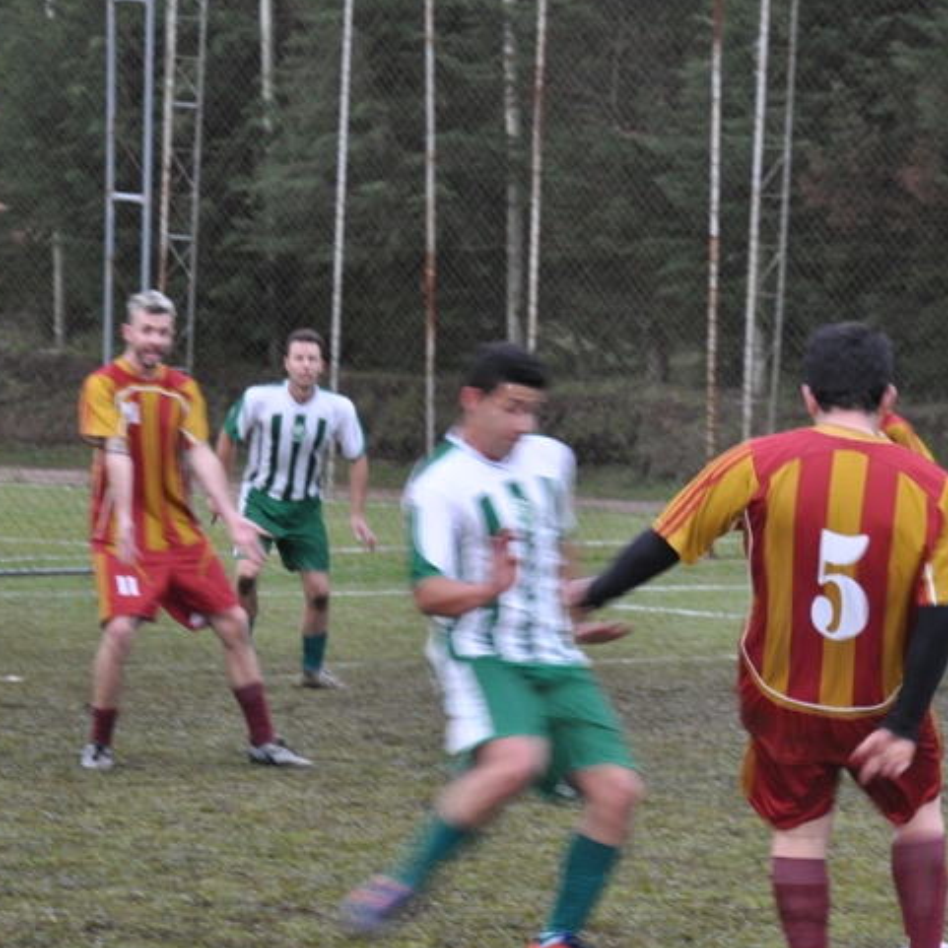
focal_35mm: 168
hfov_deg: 10.4
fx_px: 5205
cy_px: 583
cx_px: 792
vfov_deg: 10.4
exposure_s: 1/60
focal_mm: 62
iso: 800
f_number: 5.3
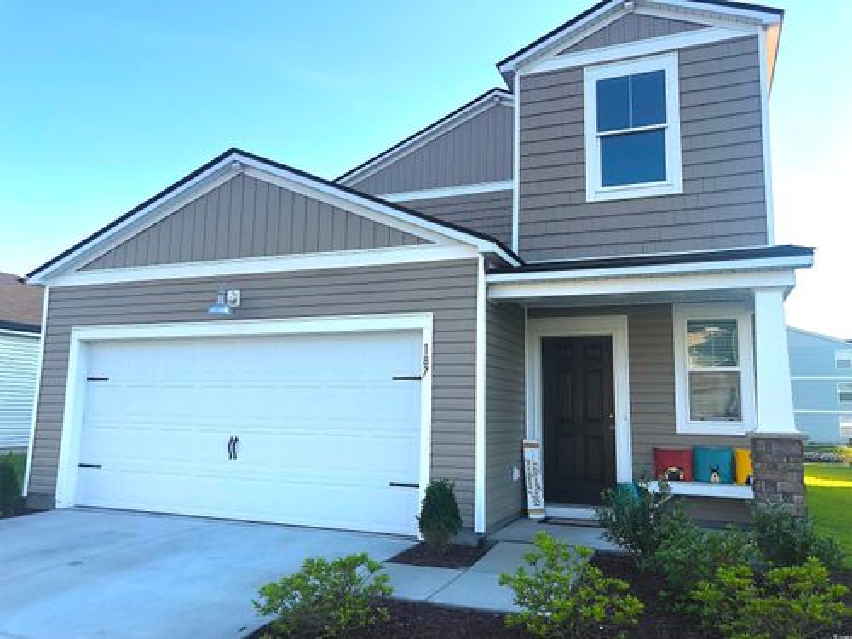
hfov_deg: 63.4
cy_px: 320
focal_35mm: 28
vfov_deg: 49.7
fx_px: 689
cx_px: 426
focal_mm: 3.99
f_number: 1.8
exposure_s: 1/676
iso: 20
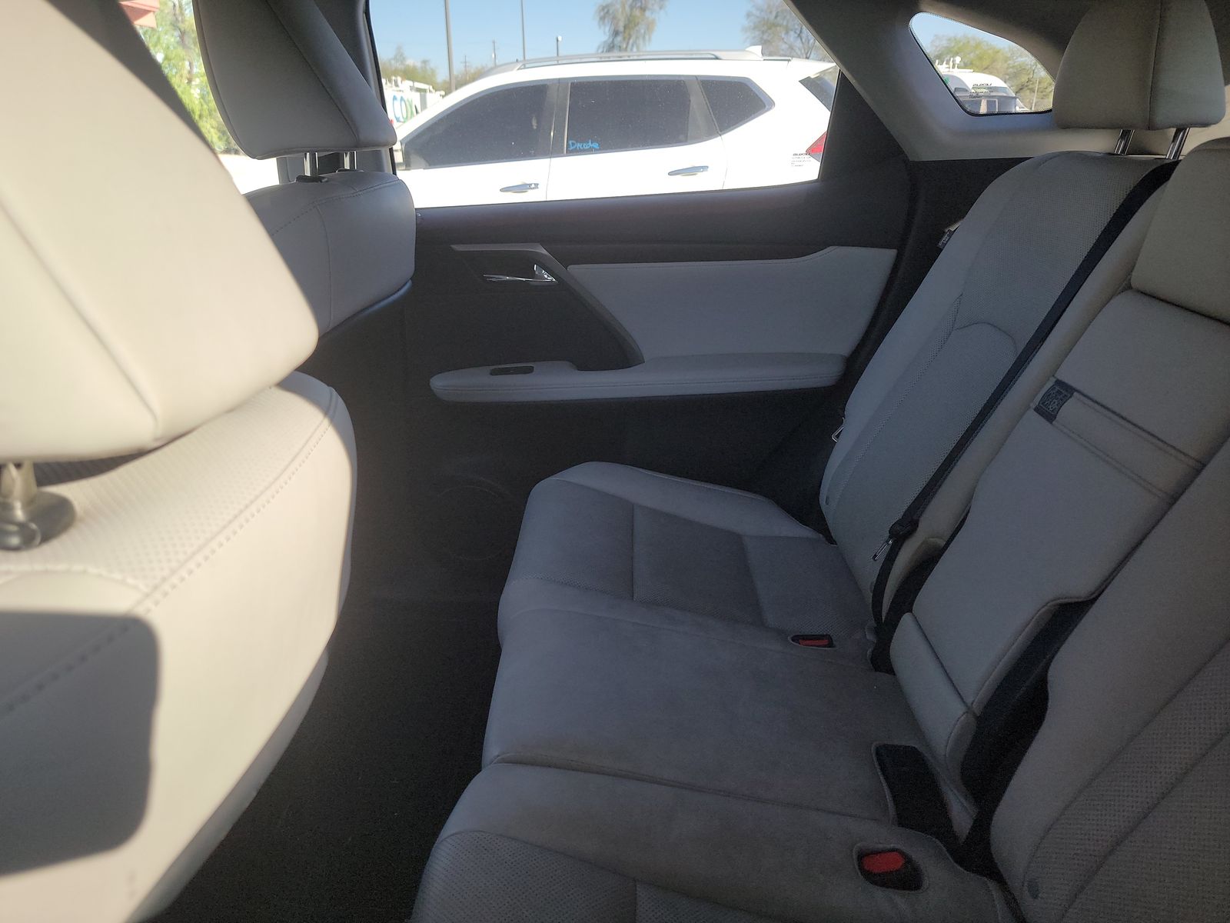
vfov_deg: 56.8
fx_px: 853
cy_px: 462
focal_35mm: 24
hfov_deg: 71.6
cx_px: 615
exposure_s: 1/60
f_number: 1.8
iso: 218
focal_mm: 6.7
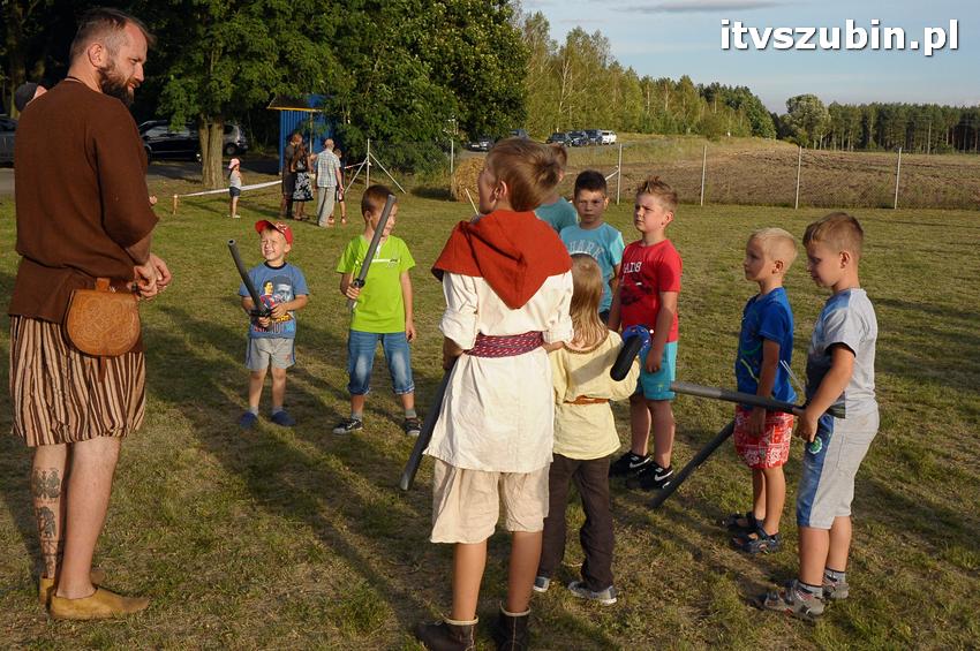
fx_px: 1101
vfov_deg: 32.9
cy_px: 326
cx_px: 490
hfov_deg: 48.0
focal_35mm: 40
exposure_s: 1/640
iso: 800
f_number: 13
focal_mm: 27
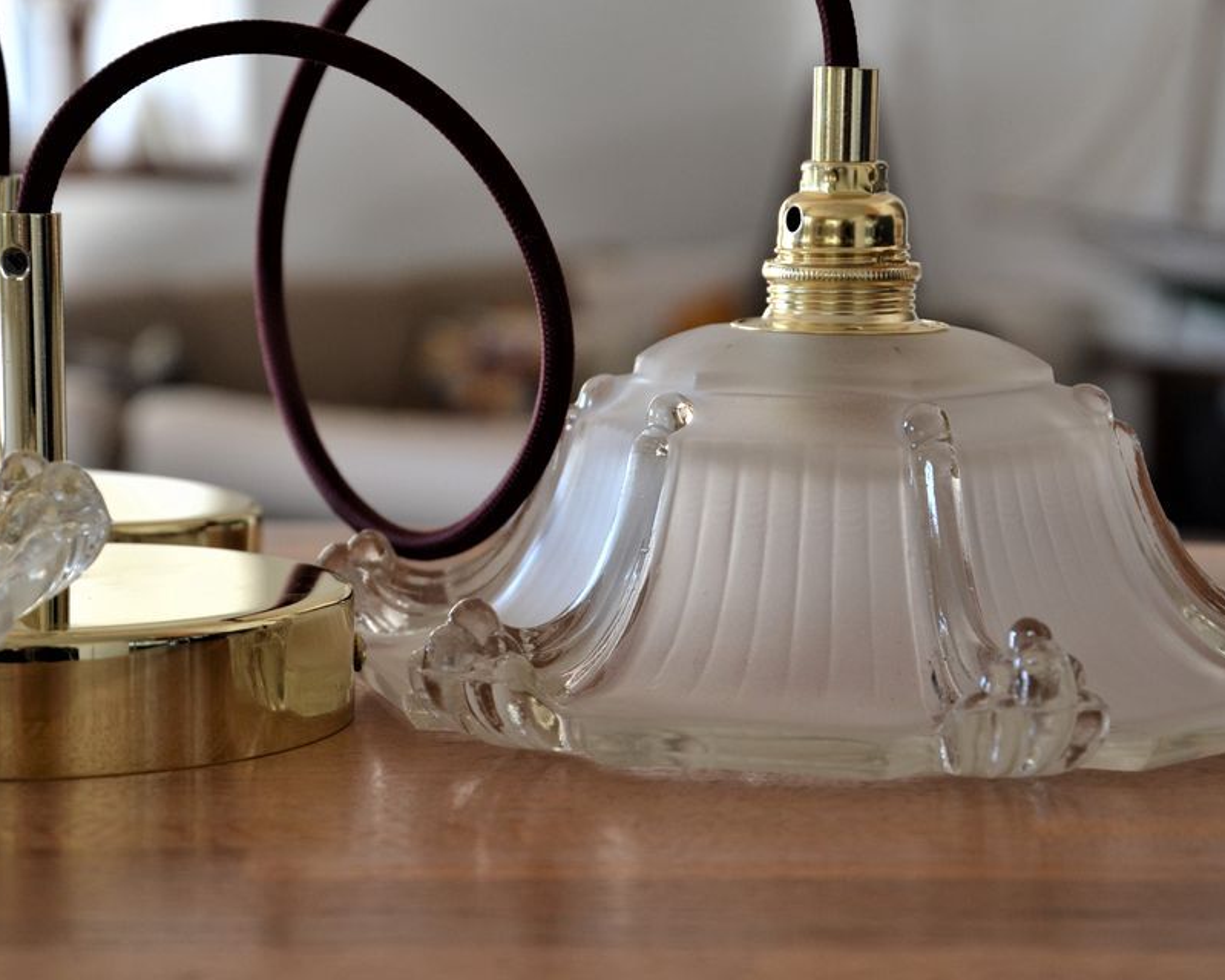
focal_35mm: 99
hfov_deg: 19.4
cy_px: 477
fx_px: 3589
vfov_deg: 15.5
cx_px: 564
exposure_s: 1/60
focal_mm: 52
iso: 500
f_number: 5
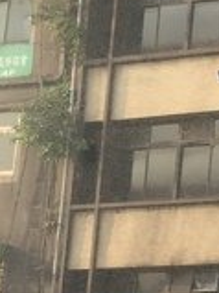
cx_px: 548
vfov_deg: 13.5
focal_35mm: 146
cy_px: 236
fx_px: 1233
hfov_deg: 9.0
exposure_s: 1/384
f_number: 2.2
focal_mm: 4.15
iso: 32
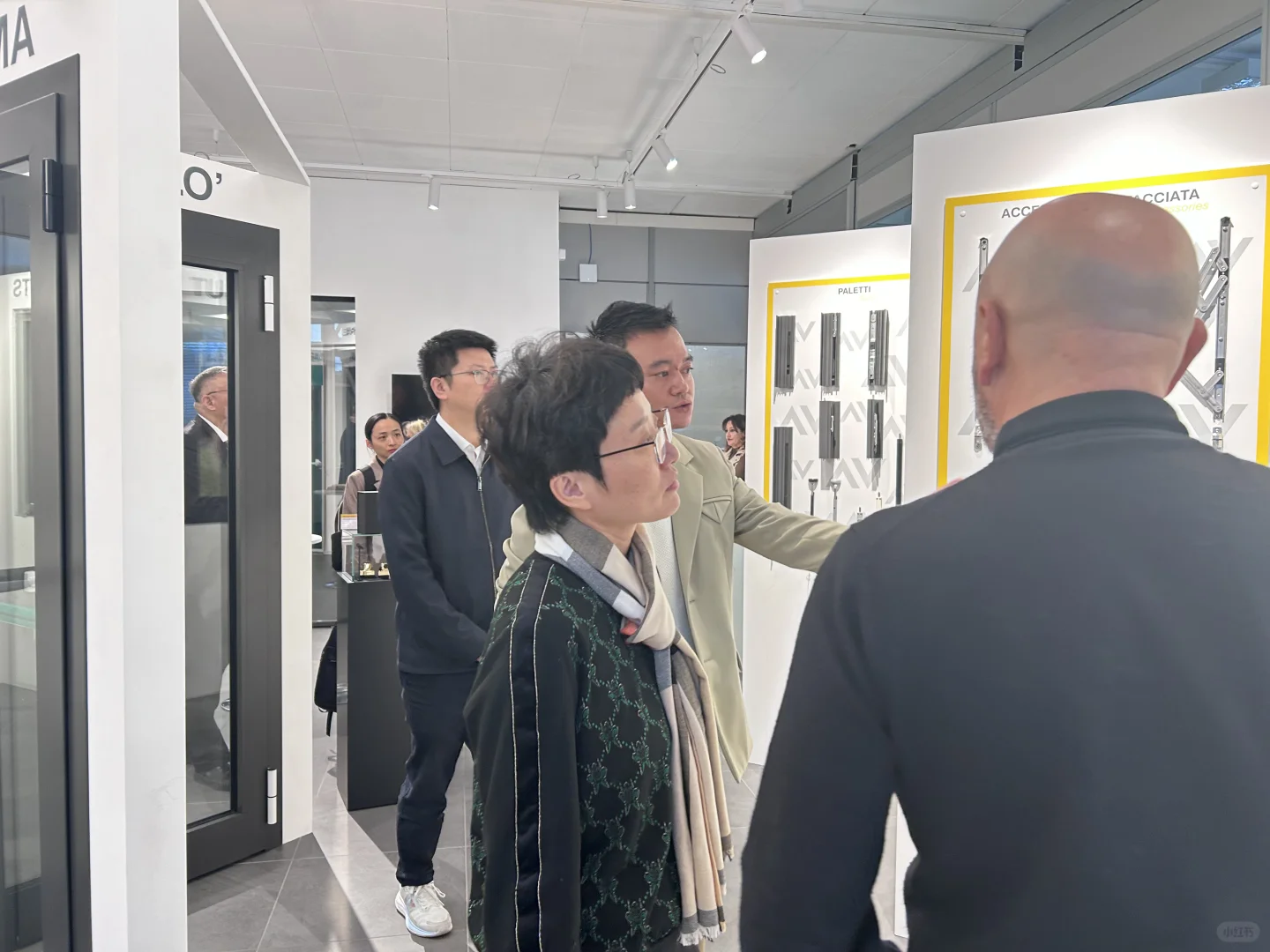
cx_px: 635
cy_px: 476
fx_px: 954
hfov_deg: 67.3
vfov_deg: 53.1
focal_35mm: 26
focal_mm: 5.7
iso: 80
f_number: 1.5
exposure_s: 1/50
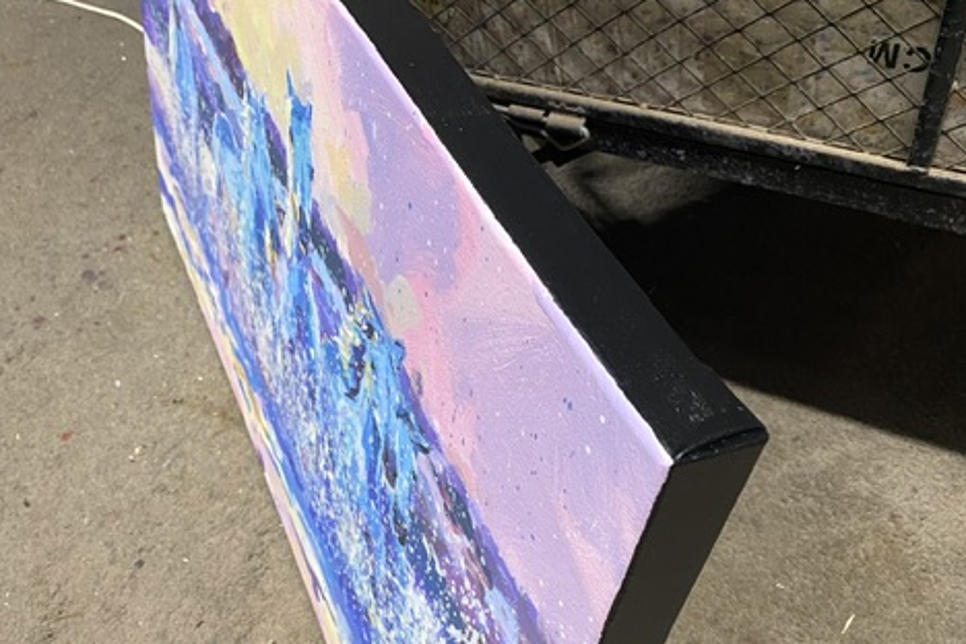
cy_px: 382
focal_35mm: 37
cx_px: 473
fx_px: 993
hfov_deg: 51.9
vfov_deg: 35.8
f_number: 1.8
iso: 250
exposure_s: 1/50
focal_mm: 4.25
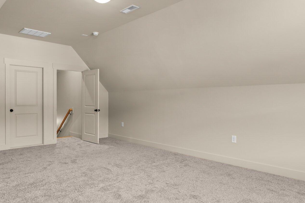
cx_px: 135
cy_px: 110
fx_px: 220
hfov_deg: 69.2
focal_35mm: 26
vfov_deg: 49.5
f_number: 8
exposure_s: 1/2.5
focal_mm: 16
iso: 400
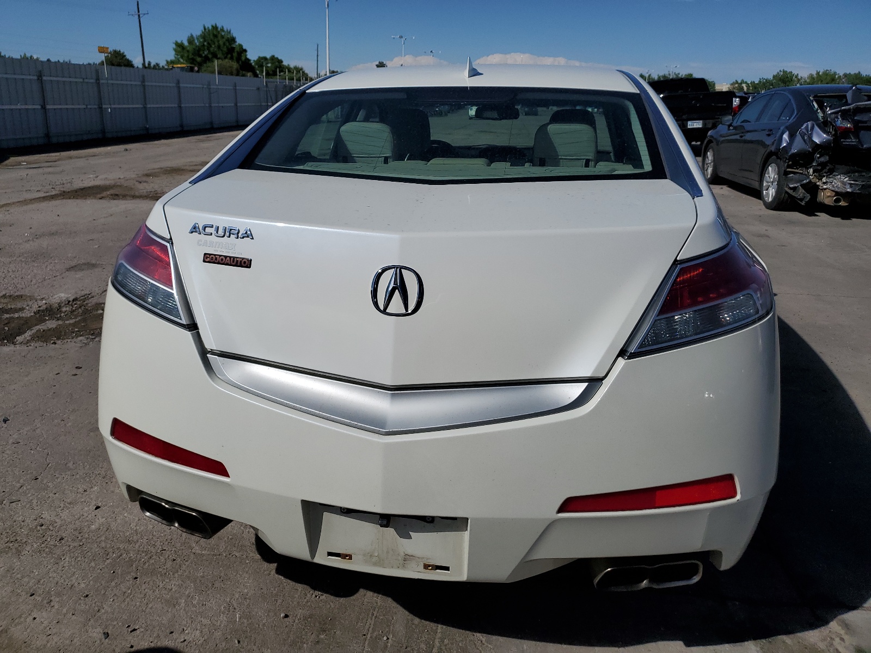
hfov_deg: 67.3
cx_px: 436
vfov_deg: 53.1
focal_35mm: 26
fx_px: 654
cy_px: 326
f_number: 1.5
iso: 53
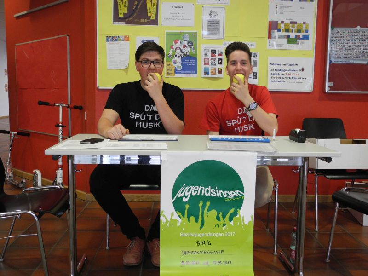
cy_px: 138
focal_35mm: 35
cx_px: 184
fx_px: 372
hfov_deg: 52.6
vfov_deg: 40.7
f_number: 3.2
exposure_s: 1/24.8
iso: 400
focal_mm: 7.4
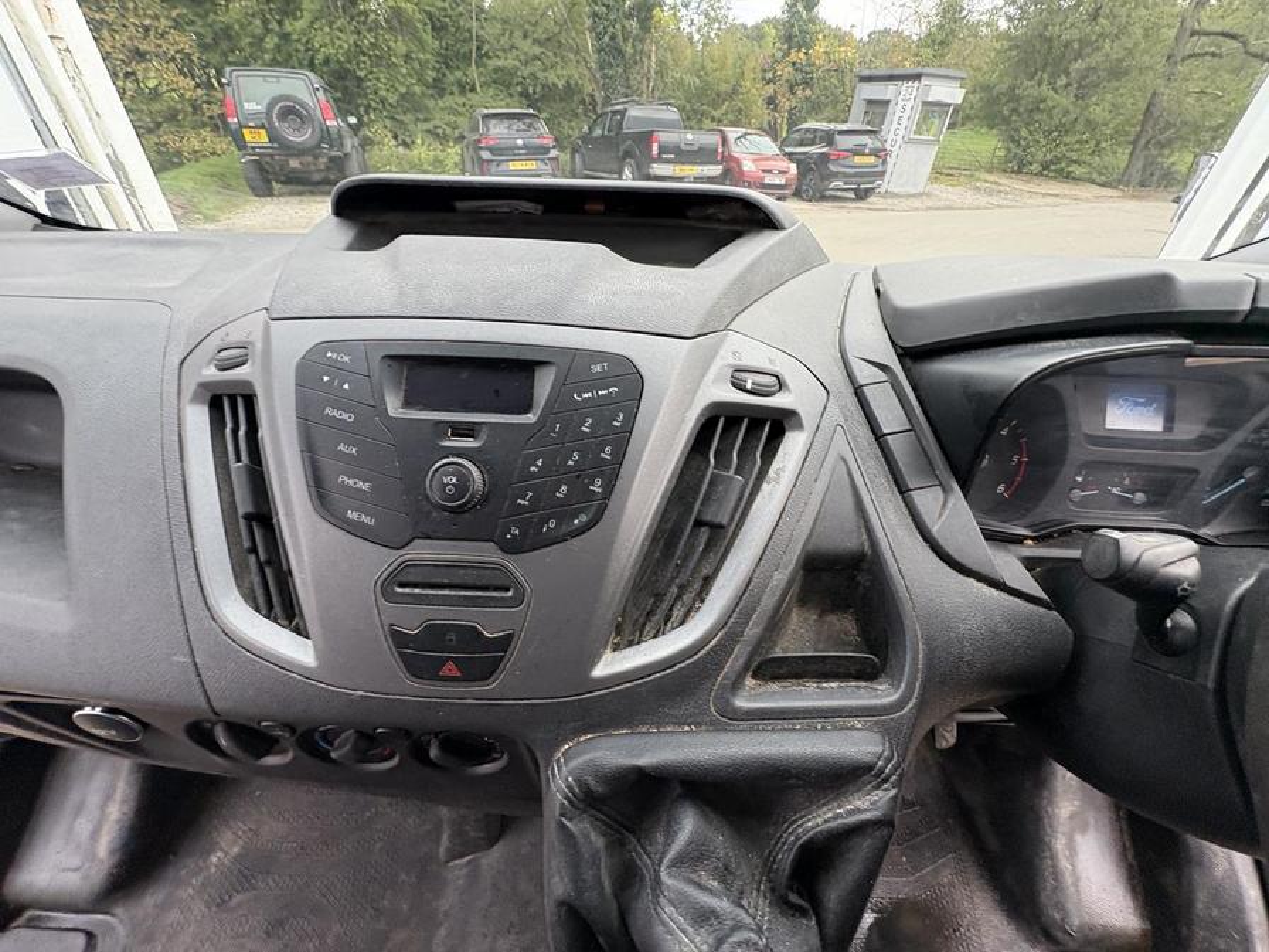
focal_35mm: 14
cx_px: 634
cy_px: 476
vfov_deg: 85.7
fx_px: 513
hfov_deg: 102.1
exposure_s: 1/99
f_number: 2.2
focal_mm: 2.22
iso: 160
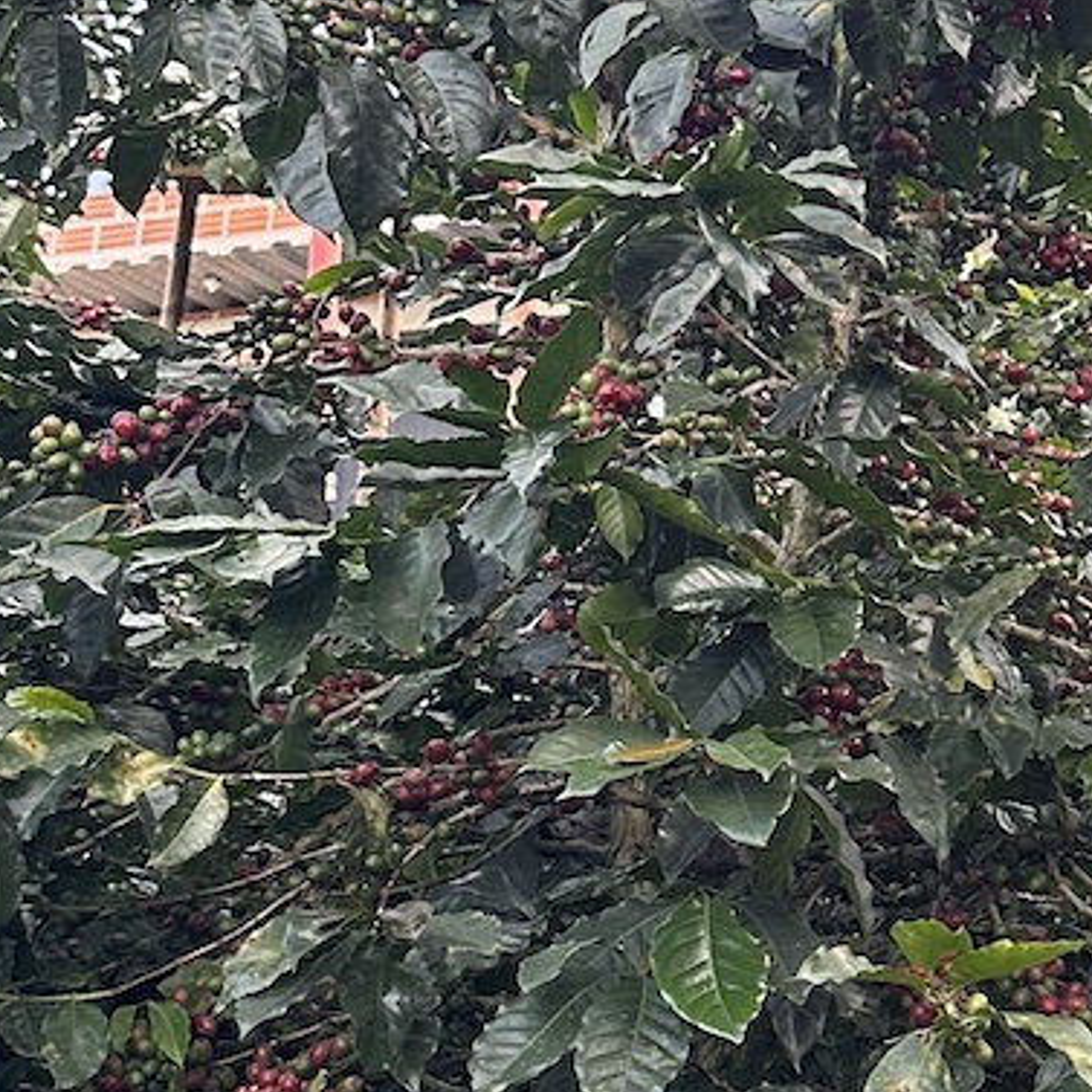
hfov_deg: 17.5
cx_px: 1408
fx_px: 3319
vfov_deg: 18.7
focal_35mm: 93
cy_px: 616
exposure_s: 1/168
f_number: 1.78
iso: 80
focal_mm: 6.86
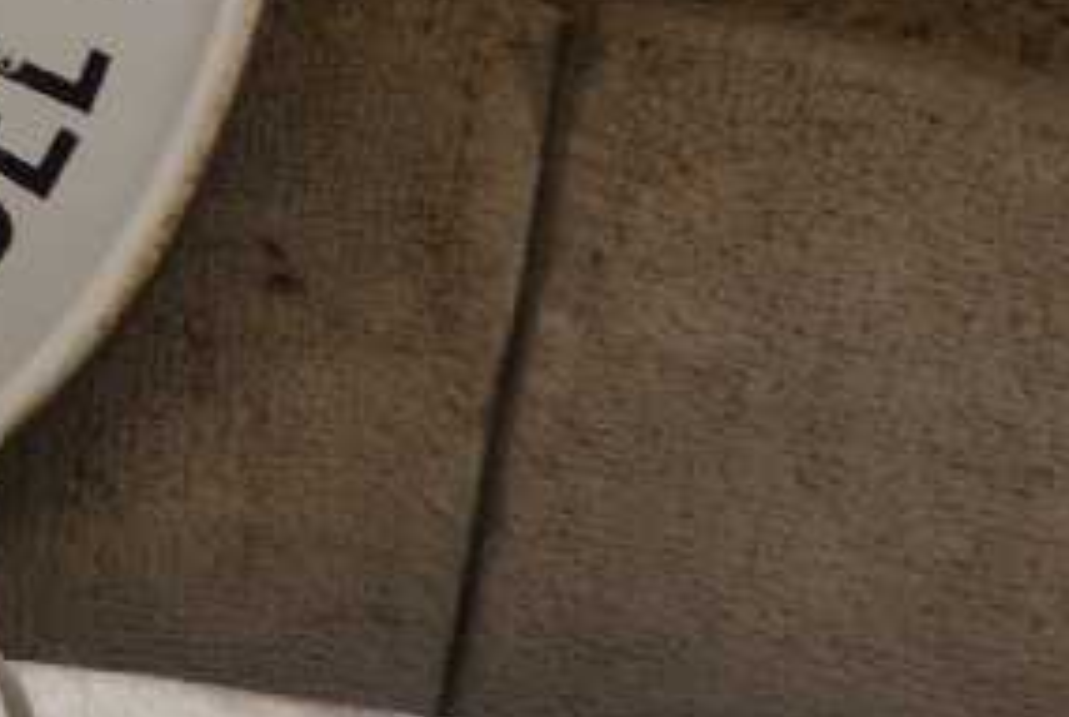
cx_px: -698
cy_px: -548
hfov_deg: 3.1
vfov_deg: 2.0
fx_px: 19985
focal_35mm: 672
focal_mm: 110
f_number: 5.6
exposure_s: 1/200
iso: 200
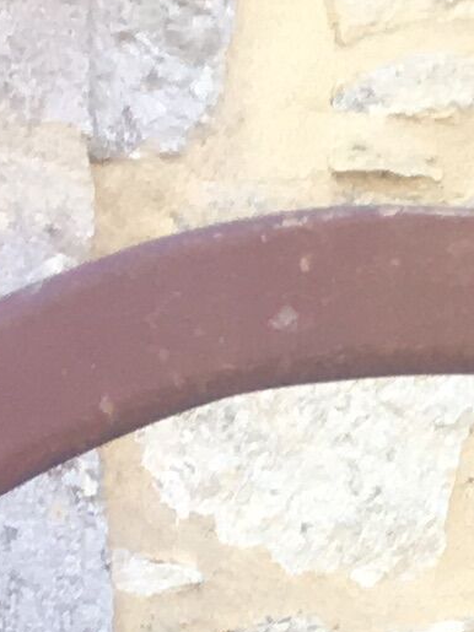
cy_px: 2160
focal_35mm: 227
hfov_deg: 6.5
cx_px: 445
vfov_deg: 7.3
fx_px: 4146
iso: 32
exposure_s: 1/100
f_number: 2.2
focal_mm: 4.15
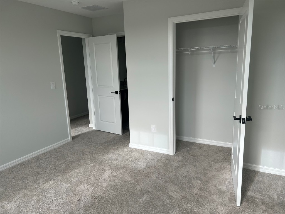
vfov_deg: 53.1
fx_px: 214
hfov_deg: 67.3
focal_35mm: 26
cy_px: 107
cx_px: 142
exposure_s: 1/374
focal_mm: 5.7
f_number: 1.5
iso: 50
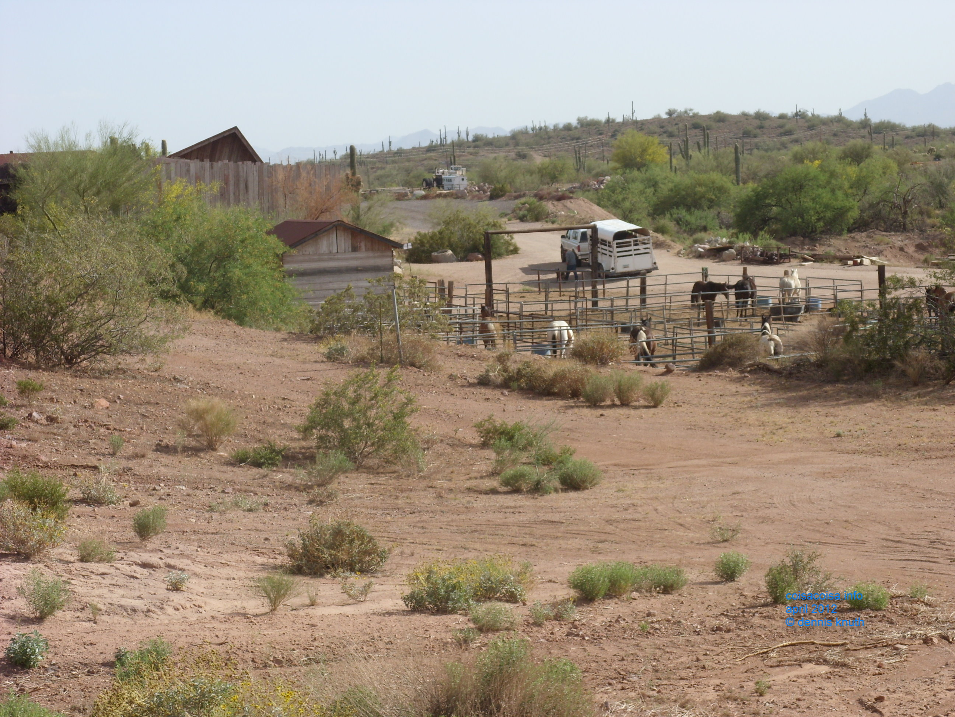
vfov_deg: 13.0
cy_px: 358
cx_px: 478
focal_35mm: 114
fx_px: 3145
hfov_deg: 17.3
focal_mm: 18.9
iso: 50
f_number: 6.4
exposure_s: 1/239
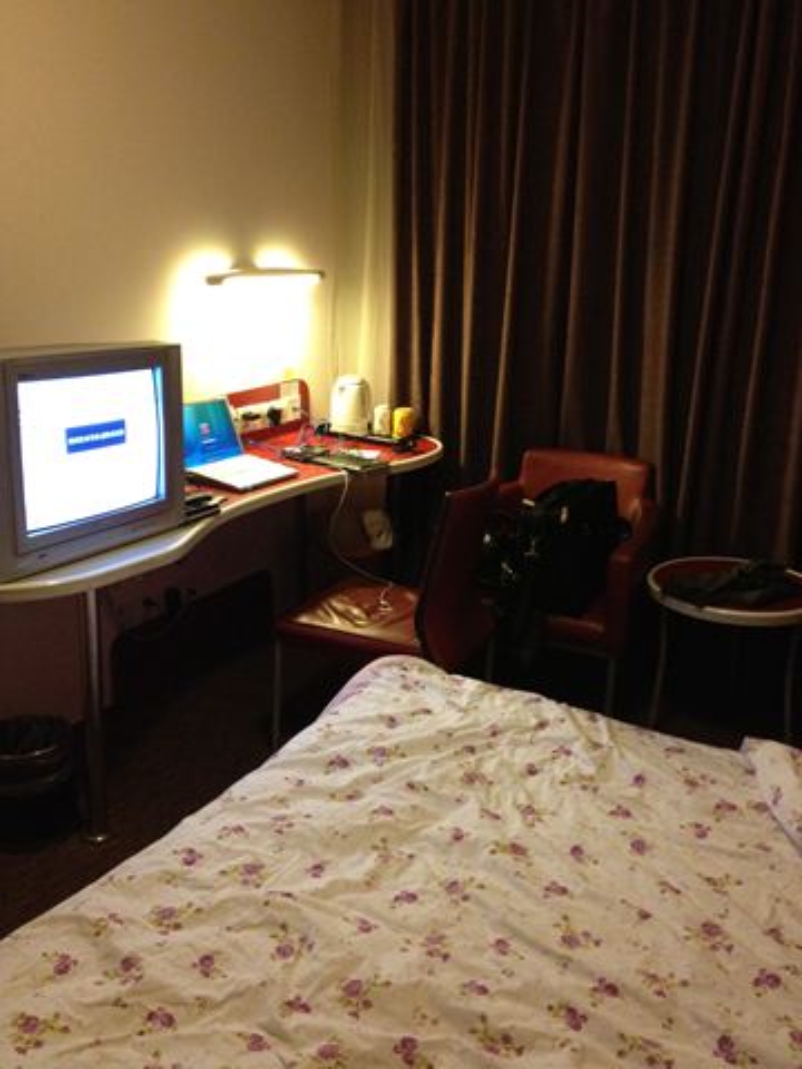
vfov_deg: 52.6
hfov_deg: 40.7
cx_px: 401
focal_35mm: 35
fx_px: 1081
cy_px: 534
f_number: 2.4
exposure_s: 1/17
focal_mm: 4.28
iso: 400
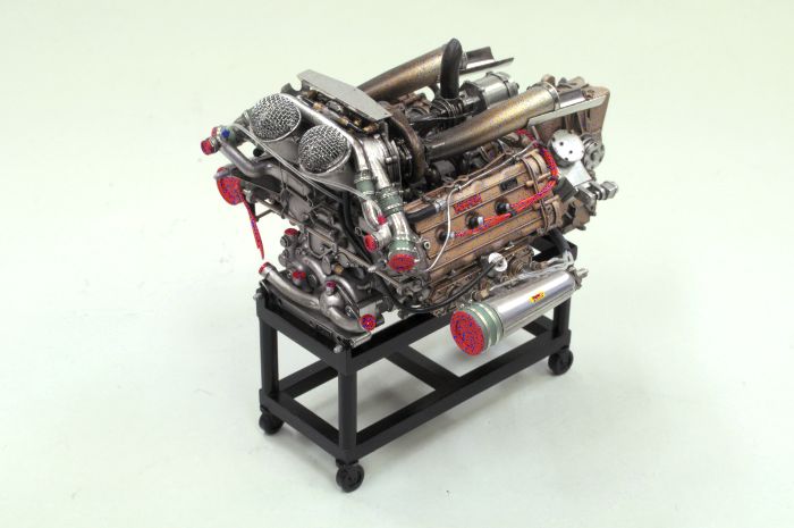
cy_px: 264
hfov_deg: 24.6
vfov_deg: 16.5
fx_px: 1817
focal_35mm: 82
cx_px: 397
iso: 400
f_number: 20
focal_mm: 55
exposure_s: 1/3
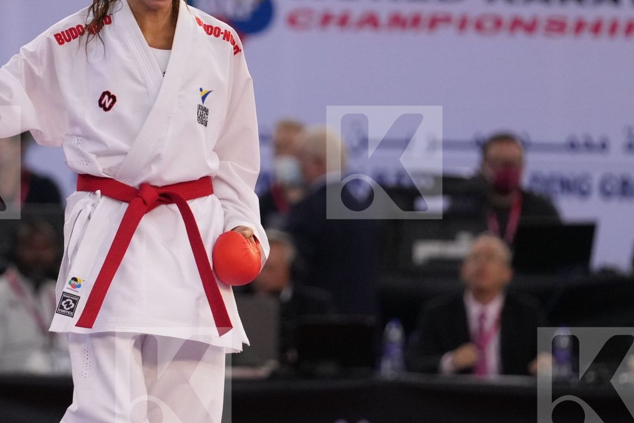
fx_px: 9332
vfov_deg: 2.6
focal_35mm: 530
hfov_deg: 3.9
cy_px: 163
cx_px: 174
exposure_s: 1/1000
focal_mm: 200
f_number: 2.8
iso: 2500
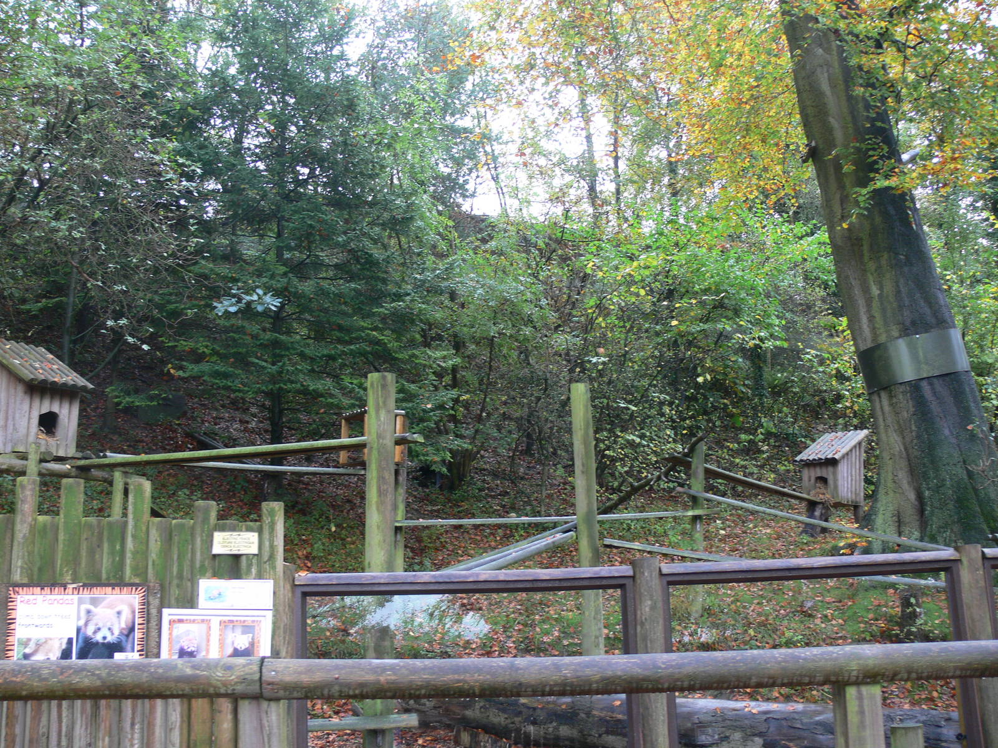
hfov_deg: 52.6
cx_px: 499
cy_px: 374
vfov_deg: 40.7
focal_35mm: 35
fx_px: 1009
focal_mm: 7.4
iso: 80
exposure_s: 1/40
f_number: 2.8
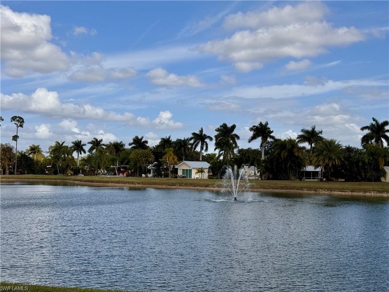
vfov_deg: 30.3
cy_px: 146
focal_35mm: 48
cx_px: 194
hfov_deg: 39.7
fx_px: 539
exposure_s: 1/7092
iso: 64
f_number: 1.78
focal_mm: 6.76
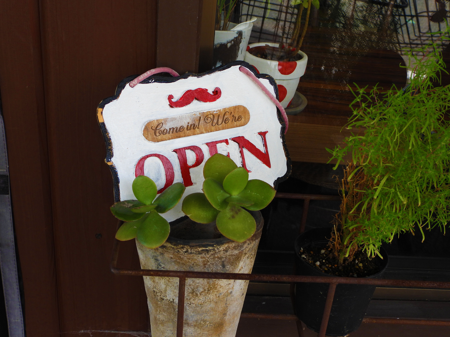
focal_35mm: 44
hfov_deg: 42.9
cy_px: 168
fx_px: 572
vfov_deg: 32.9
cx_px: 225
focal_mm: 7.9
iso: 100
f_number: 3.2
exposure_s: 1/200
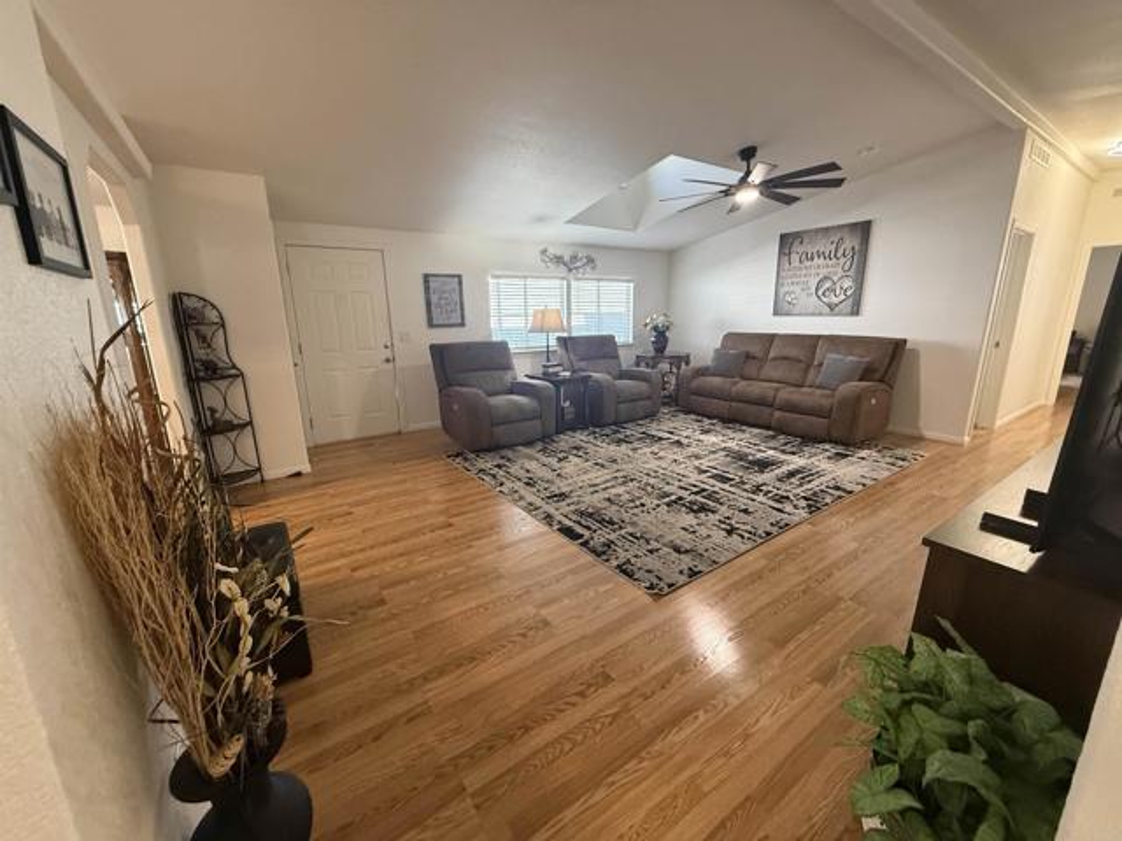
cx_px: 561
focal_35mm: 14
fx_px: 454
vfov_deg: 85.7
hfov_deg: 102.1
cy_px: 420
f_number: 2.2
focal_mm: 2.22
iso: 500
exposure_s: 1/60
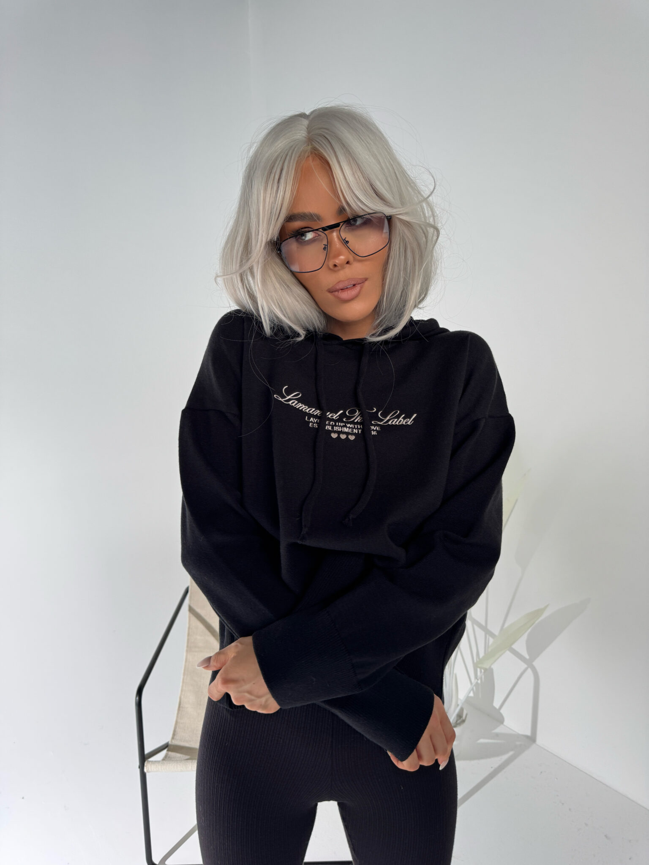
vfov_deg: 71.6
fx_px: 600
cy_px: 432
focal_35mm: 24
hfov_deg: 56.8
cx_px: 324
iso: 125
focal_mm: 6.76
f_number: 1.78
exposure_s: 1/100
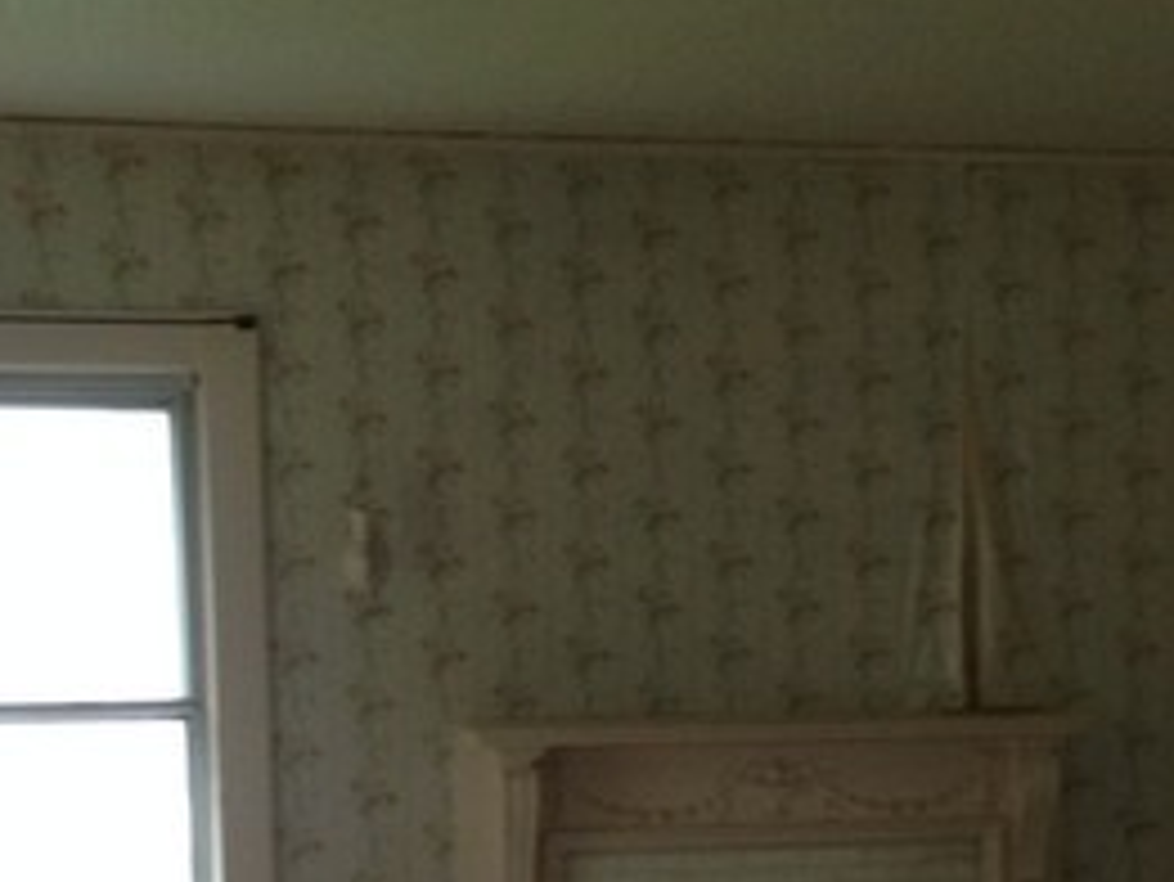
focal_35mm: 81
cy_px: 900
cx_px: 819
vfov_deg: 17.7
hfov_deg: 24.0
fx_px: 2748
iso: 160
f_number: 2.4
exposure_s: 1/20
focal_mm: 4.12
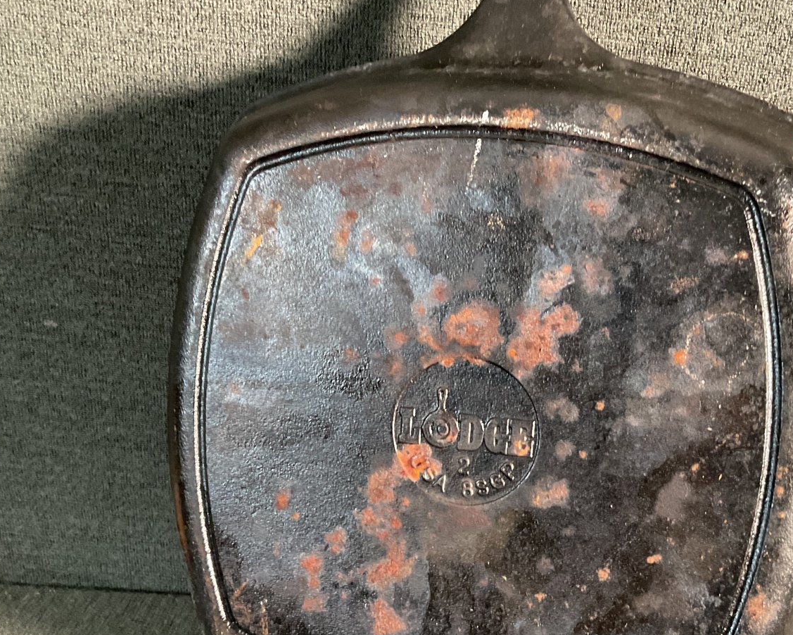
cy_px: 385
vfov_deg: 39.0
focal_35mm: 38
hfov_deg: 47.6
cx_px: 477
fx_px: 892
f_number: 1.8
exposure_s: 1/30
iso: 320
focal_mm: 3
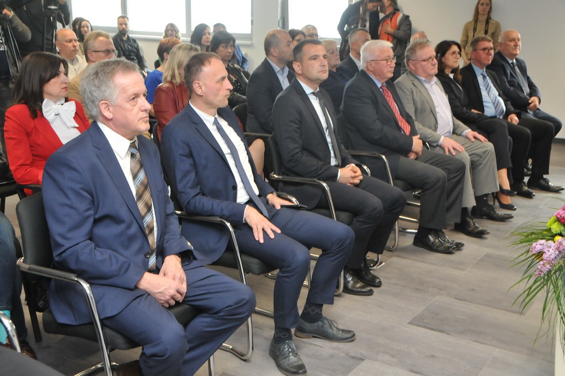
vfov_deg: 28.9
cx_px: 282
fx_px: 729
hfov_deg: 42.4
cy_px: 188
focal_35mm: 46
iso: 1000
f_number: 8
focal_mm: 31
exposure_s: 1/30
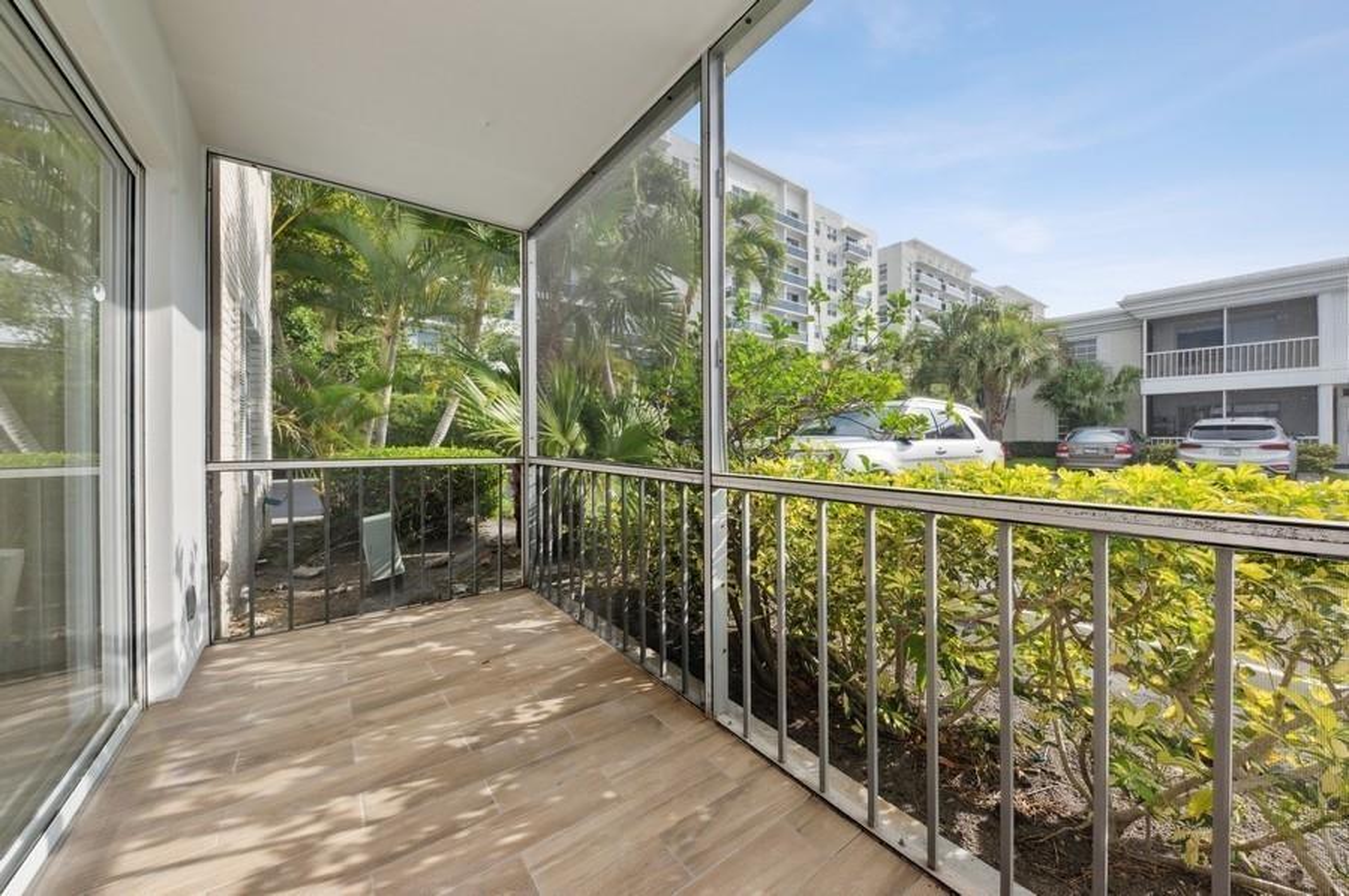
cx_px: 674
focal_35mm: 12
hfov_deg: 112.7
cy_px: 448
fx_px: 449
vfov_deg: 89.9
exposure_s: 1/100
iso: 100
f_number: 11
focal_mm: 12
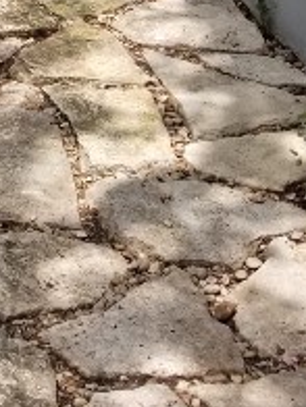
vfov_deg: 16.6
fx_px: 1202
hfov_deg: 13.0
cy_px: -287
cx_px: -266
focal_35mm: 102
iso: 50
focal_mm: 4.25
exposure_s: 1/958
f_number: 1.7
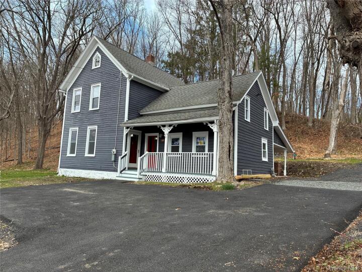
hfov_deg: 67.3
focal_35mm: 26
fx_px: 272
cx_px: 181
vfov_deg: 53.1
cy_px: 136
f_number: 1.64
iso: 20
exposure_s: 1/475
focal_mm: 4.2
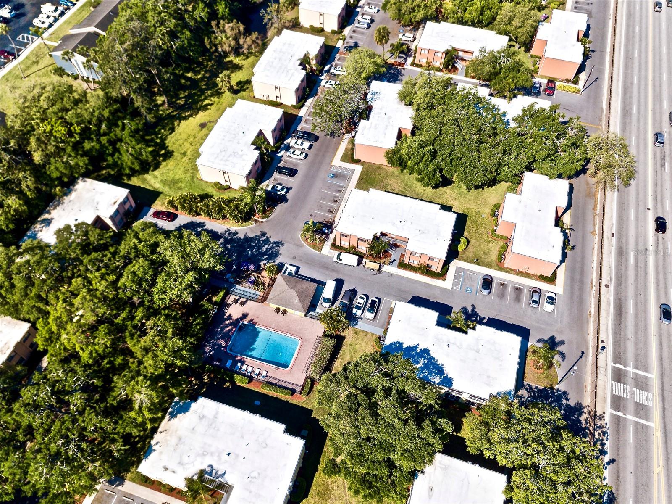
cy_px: 252
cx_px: 336
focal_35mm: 26
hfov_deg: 67.3
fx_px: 505
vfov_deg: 53.0
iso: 100
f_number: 2.2
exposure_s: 1/2000
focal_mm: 4.73
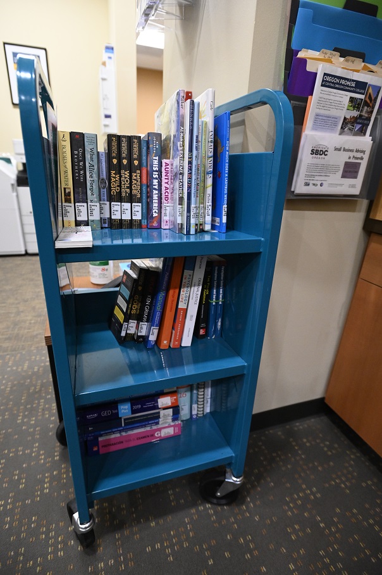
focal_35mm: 19
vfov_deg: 86.9
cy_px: 288
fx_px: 303
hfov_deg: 64.5
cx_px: 191
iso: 6400
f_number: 3.2
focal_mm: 19
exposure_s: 1/200
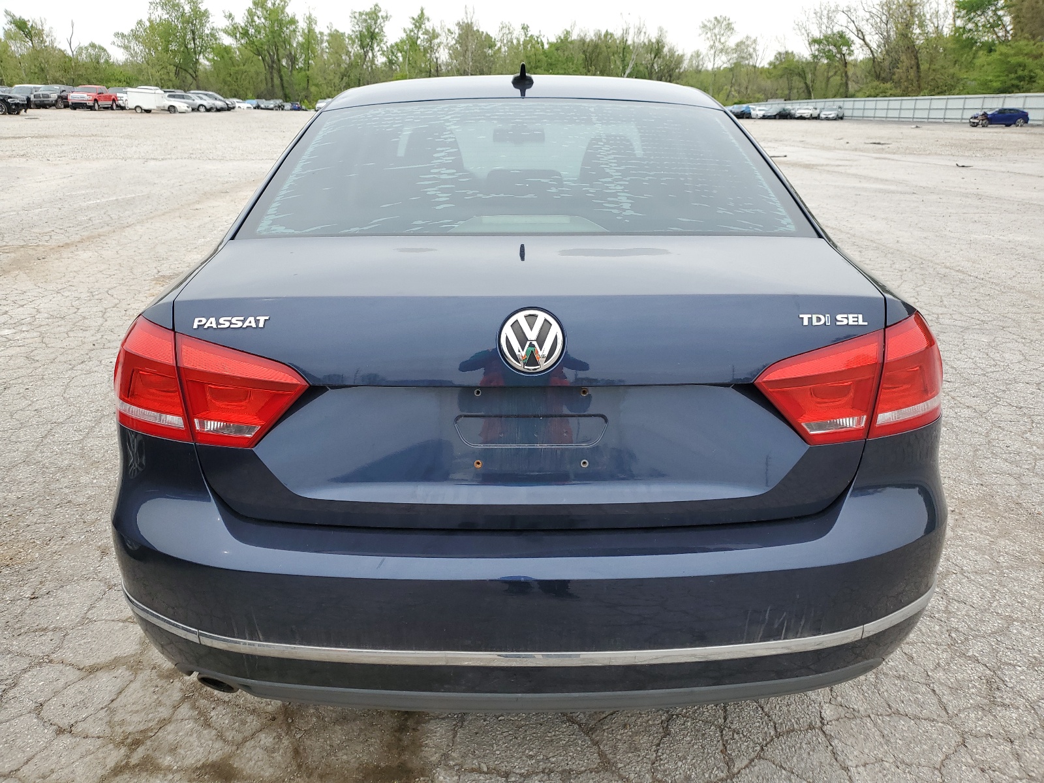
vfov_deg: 53.1
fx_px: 784
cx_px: 522
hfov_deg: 67.3
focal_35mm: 26
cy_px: 392
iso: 50
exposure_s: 1/769
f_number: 1.5
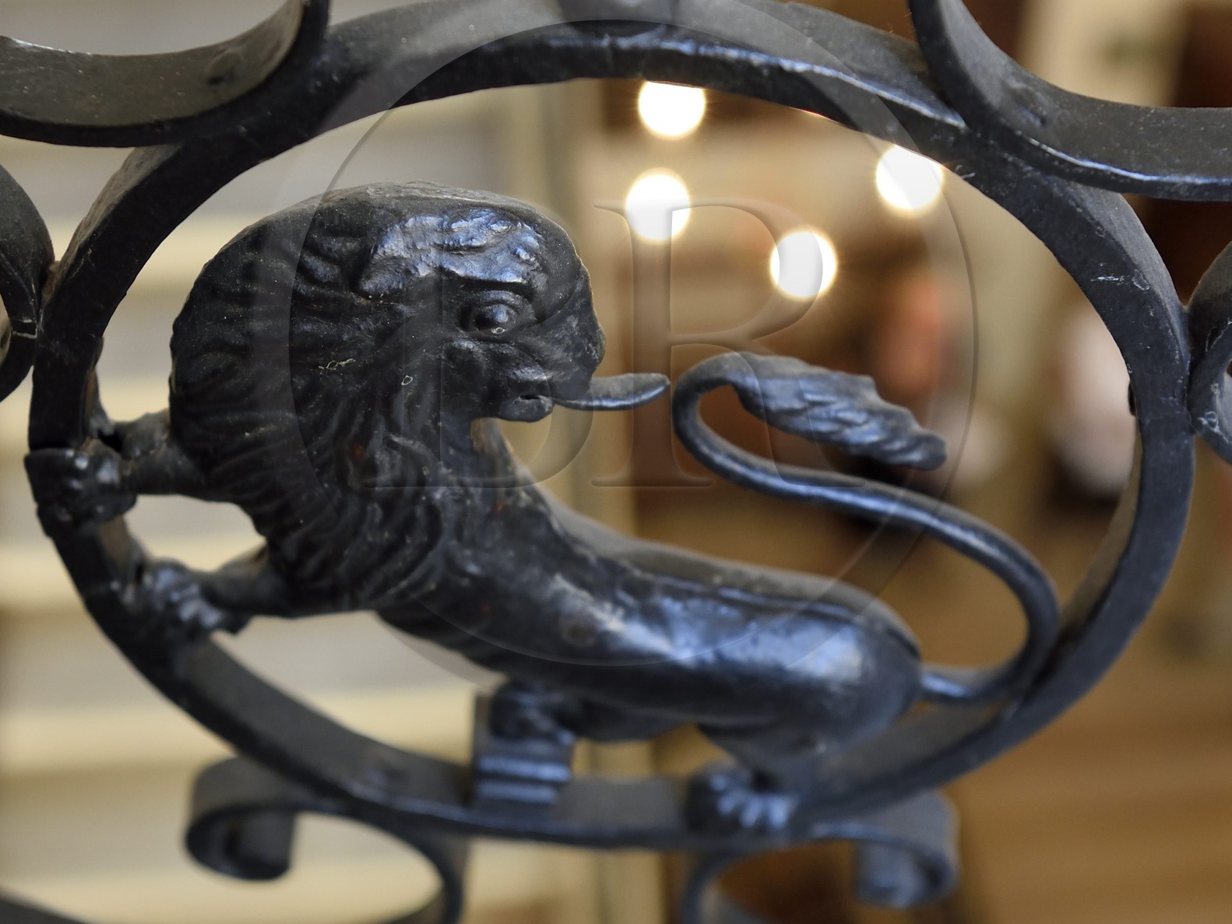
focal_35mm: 70
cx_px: 611
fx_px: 2492
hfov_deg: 27.8
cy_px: 344
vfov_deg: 21.0
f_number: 4
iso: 1250
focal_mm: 48
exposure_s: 1/60
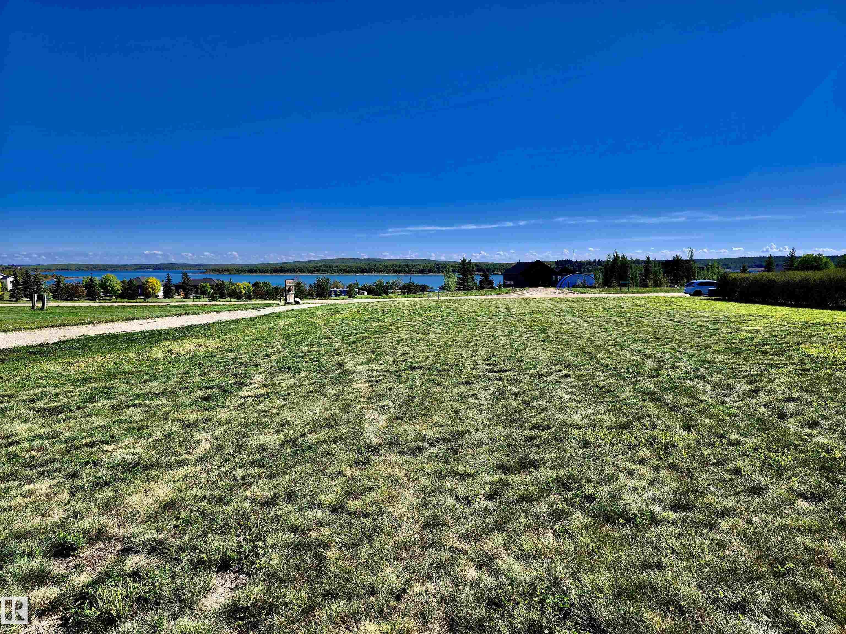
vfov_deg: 58.9
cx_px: 423
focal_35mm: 23
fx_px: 562
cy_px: 317
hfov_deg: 73.9
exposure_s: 1/1105
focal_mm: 6.4
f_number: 1.8
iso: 12
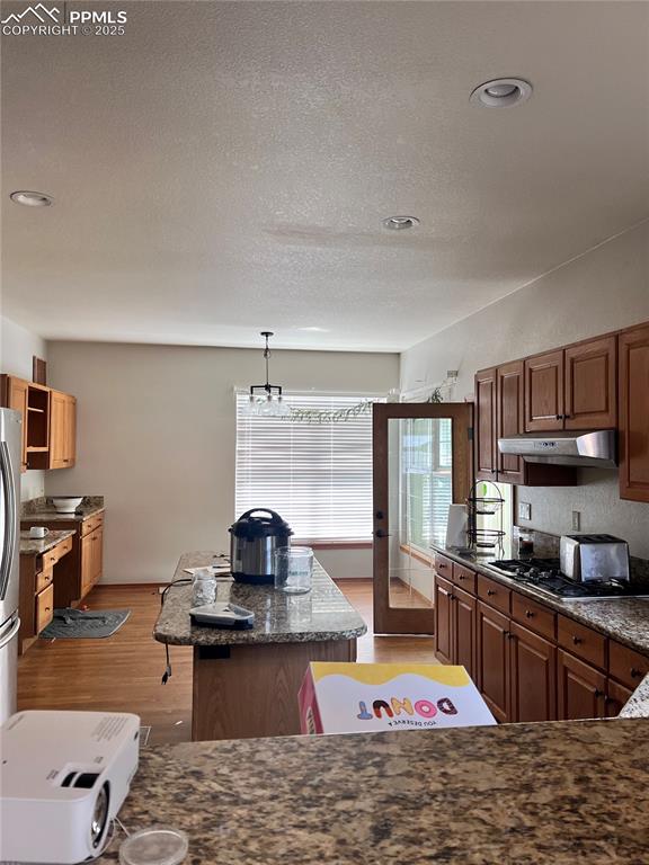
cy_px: 432
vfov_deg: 67.3
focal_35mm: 26
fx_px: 650
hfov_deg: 53.1
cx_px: 324
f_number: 1.5
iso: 125
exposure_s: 1/121
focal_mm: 5.7
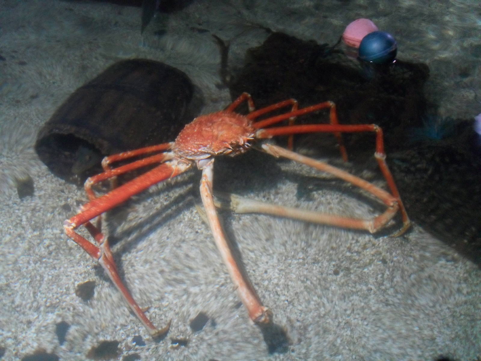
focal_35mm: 35
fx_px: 486
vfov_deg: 40.7
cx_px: 240
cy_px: 180
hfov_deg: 52.6
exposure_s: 1/15
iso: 480
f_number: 2.8
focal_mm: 6.2
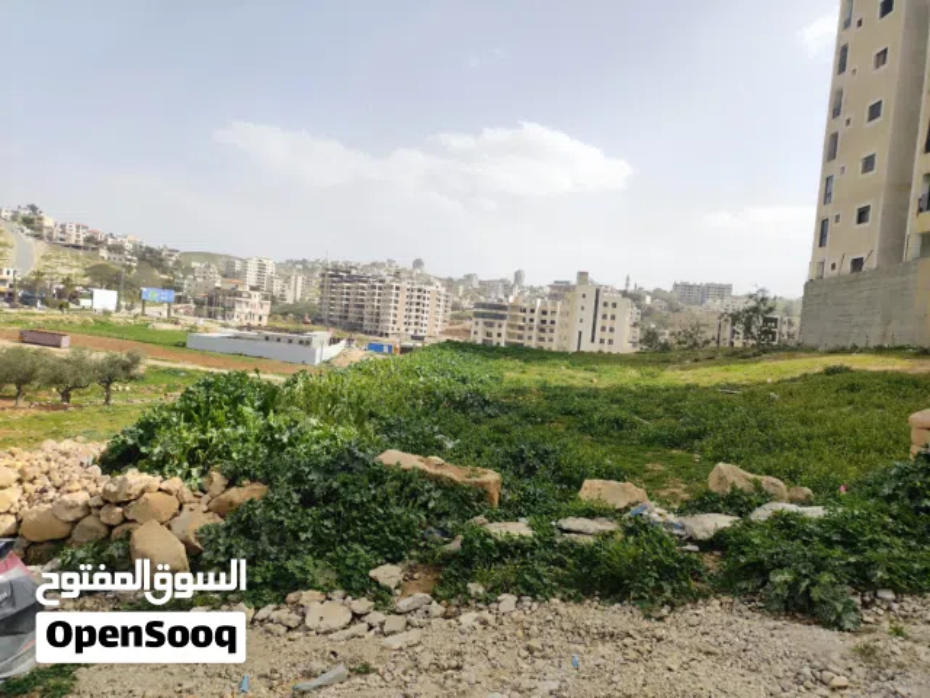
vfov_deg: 74.7
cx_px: 465
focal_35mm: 17
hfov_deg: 91.0
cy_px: 349
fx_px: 457
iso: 50
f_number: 1.79
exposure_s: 1/619
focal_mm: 4.74
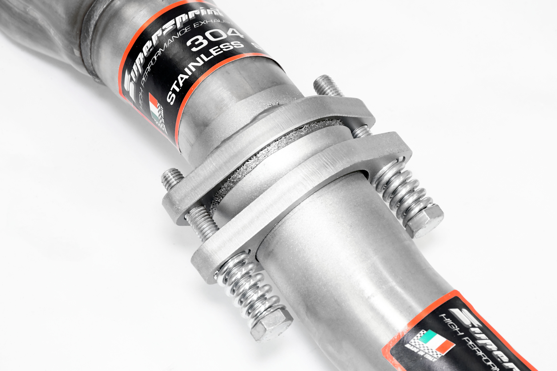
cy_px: 186
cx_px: 278
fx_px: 1965
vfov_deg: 10.8
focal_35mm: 127
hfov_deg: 16.1
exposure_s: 1/125
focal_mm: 85
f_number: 13
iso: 2500
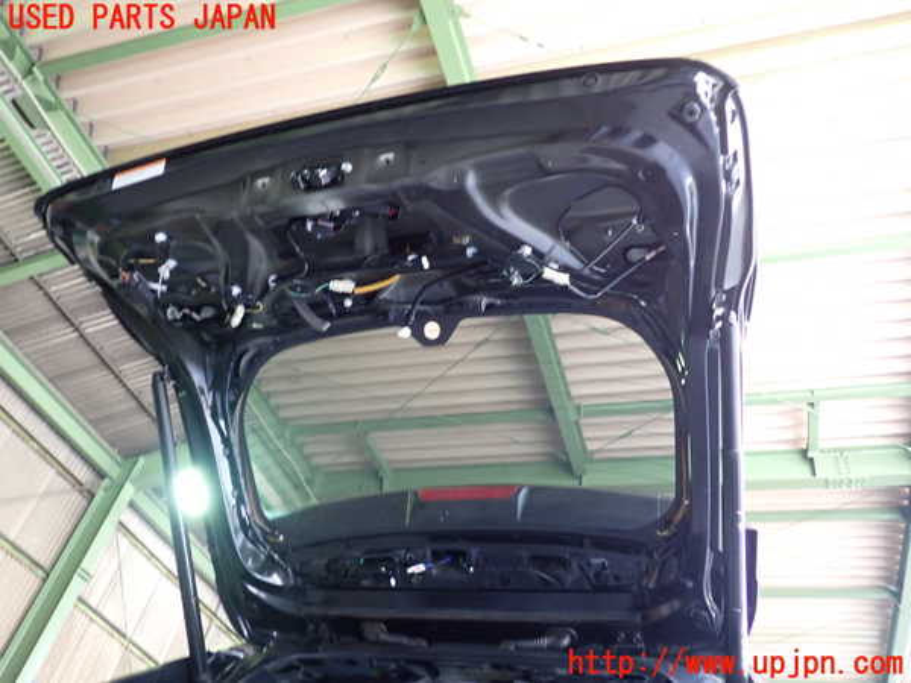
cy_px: 342
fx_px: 790
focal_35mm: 30
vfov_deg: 46.8
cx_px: 456
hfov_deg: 60.0
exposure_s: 1/30
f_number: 2.3
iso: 400
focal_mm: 5.4
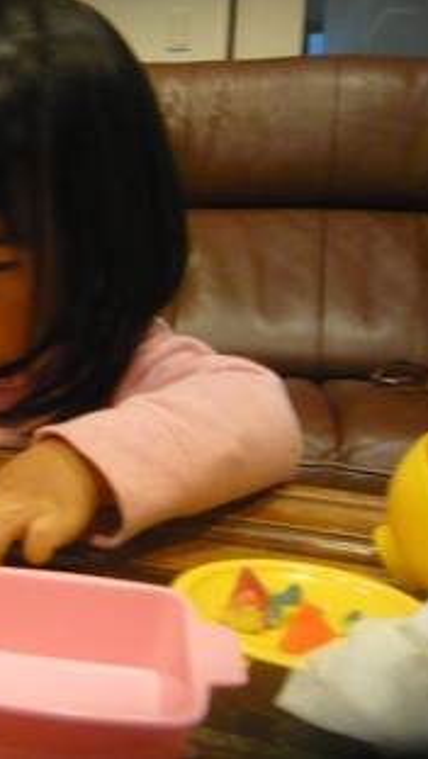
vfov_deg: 49.4
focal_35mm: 41
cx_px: -56
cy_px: 378
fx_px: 825
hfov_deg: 26.5
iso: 400
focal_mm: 4.6
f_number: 2.8
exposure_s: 1/13
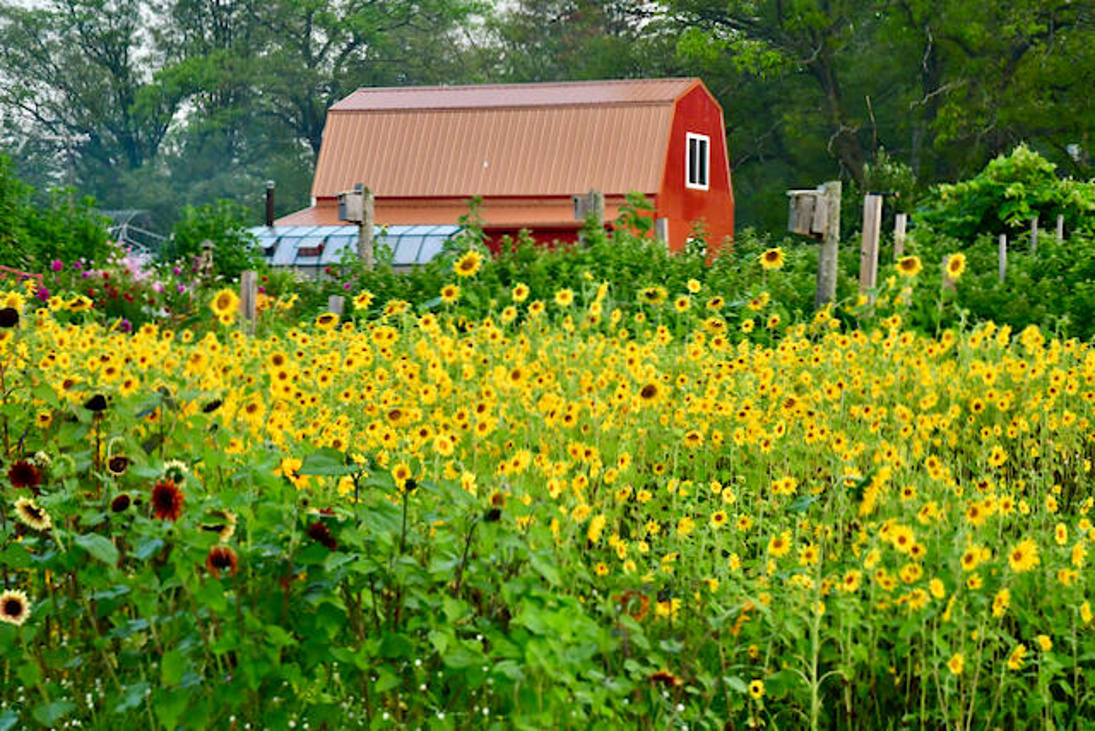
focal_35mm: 96
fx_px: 2920
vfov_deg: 14.3
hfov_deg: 21.2
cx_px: 548
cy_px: 366
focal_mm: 48
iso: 1000
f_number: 3.5
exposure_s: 1/800
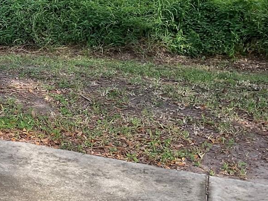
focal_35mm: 79
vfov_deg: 18.2
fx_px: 612
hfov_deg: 22.8
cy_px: 3
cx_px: -49
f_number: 1.8
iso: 16
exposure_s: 1/178
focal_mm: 3
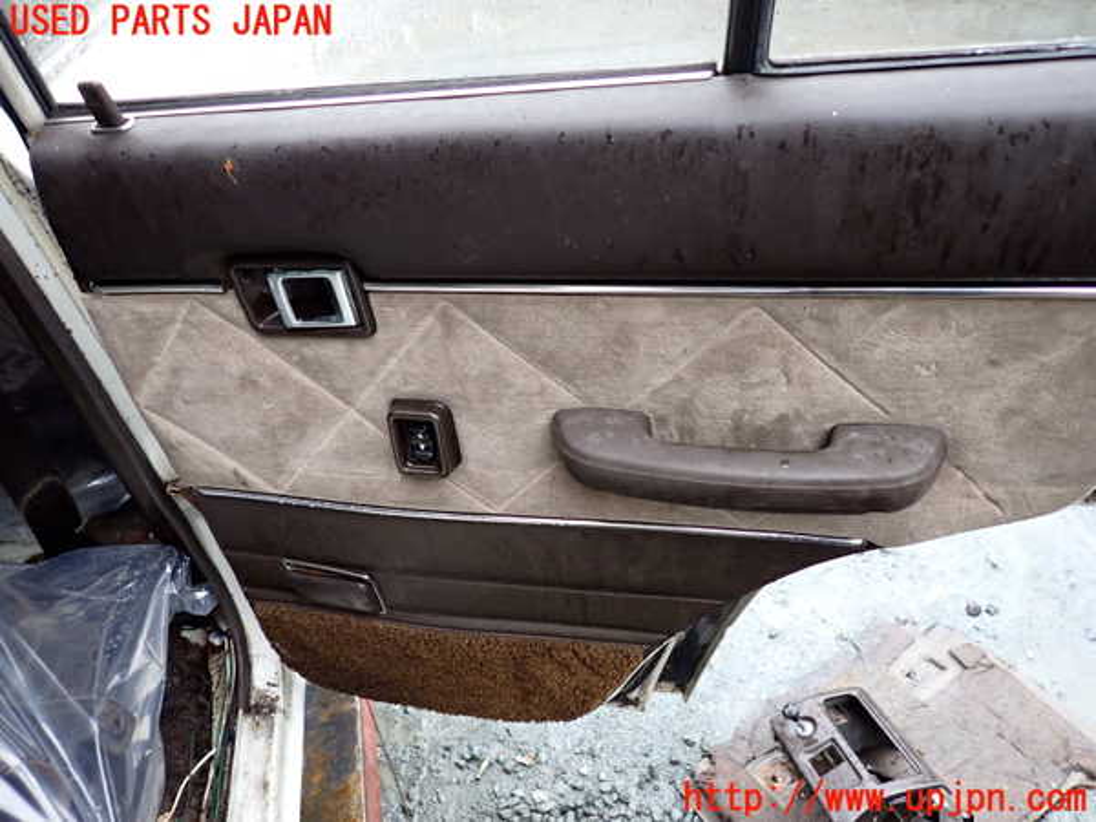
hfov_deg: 69.4
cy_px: 411
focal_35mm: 25
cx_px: 548
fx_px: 792
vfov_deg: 54.9
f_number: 2
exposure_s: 1/60
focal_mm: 4.5
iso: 320
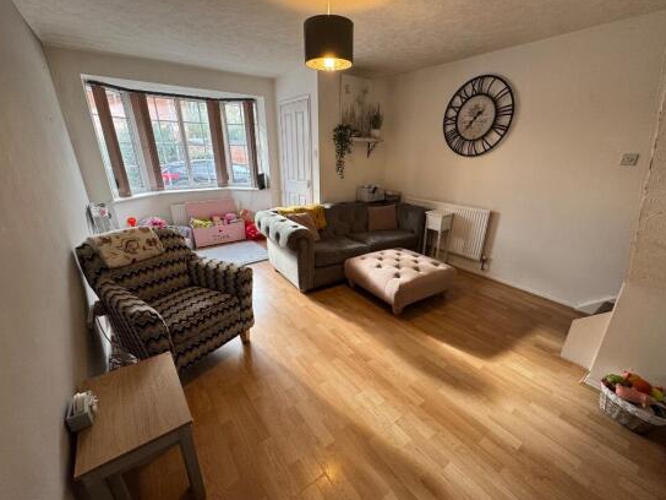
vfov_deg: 81.7
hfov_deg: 98.2
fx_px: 289
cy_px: 262
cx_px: 340
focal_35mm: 15
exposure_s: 1/99
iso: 160
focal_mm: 2.22
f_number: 2.2
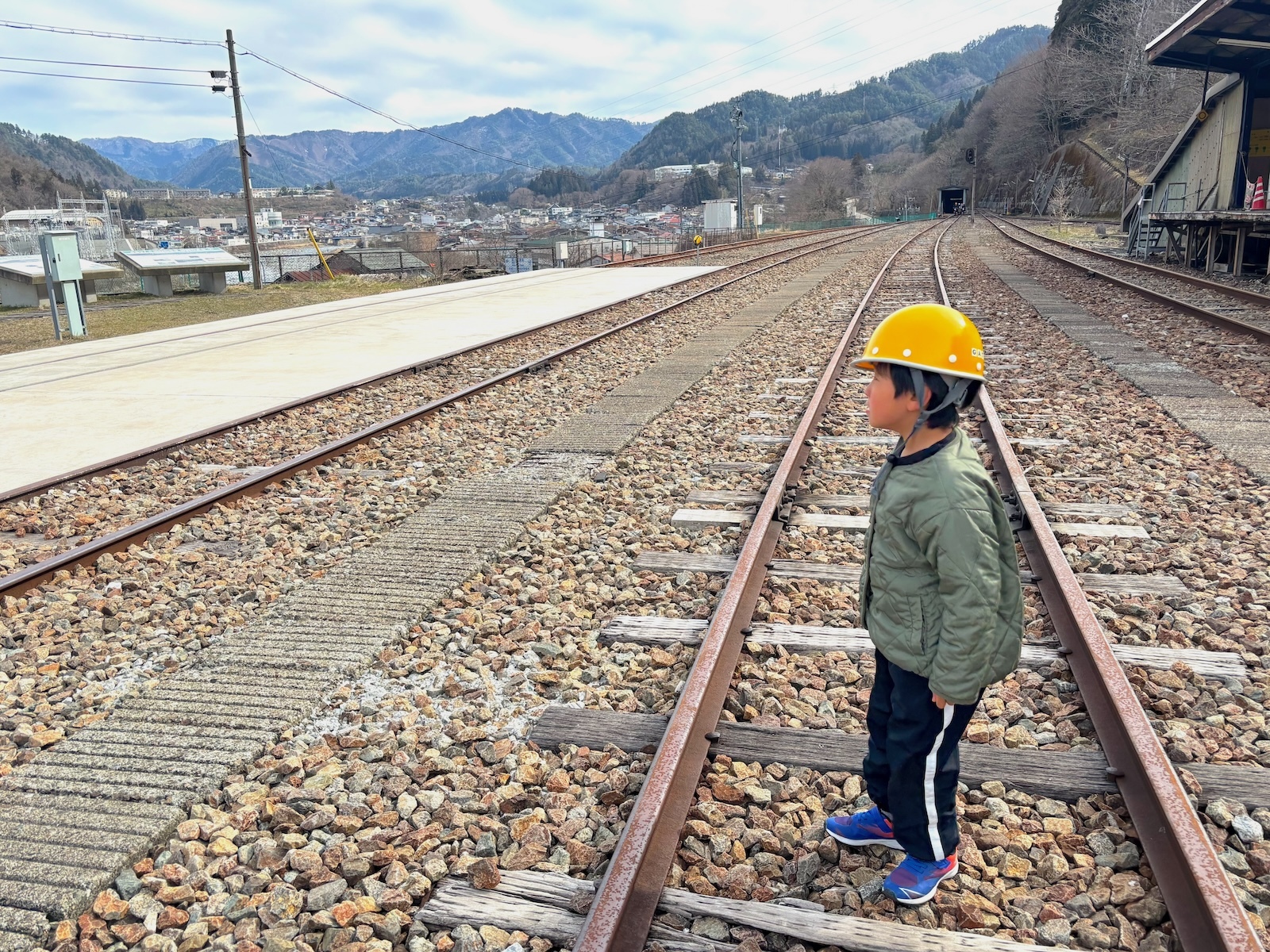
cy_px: 476
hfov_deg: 67.3
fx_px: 954
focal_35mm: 26
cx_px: 635
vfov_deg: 53.1
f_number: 1.6
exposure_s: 1/1567
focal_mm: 5.96
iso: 50
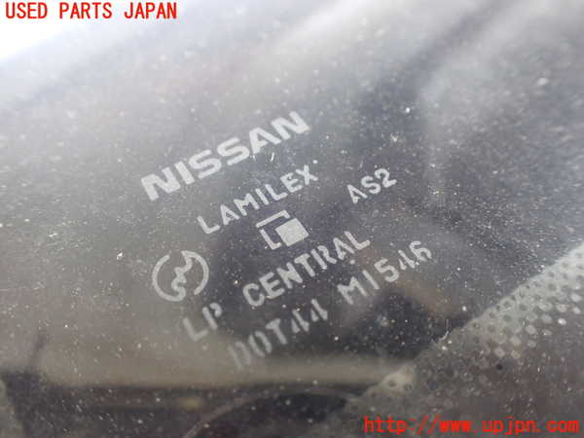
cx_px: 292
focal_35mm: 30
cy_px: 219
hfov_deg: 60.0
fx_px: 506
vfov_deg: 46.8
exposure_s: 1/125
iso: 800
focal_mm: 5.4
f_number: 2.3
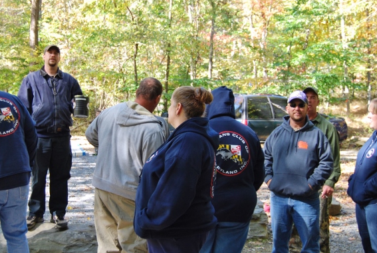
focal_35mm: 55
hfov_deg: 36.0
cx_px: 145
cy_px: 119
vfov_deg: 24.7
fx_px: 577
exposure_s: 1/60
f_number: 4.2
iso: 200
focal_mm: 26
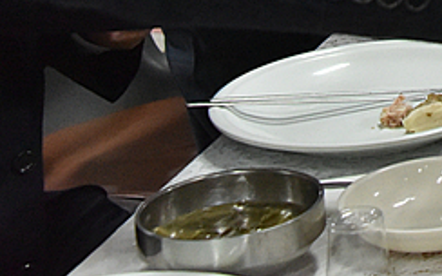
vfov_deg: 6.7
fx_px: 2263
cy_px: -317
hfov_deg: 10.5
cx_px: 810
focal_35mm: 188
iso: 4500
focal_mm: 45
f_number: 5.6
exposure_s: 1/125
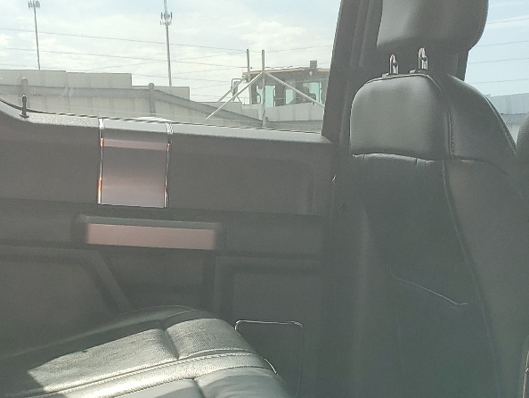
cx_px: 244
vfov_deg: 20.7
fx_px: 1070
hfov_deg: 27.8
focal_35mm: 70
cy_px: 346
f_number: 1.5
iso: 50
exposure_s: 1/769
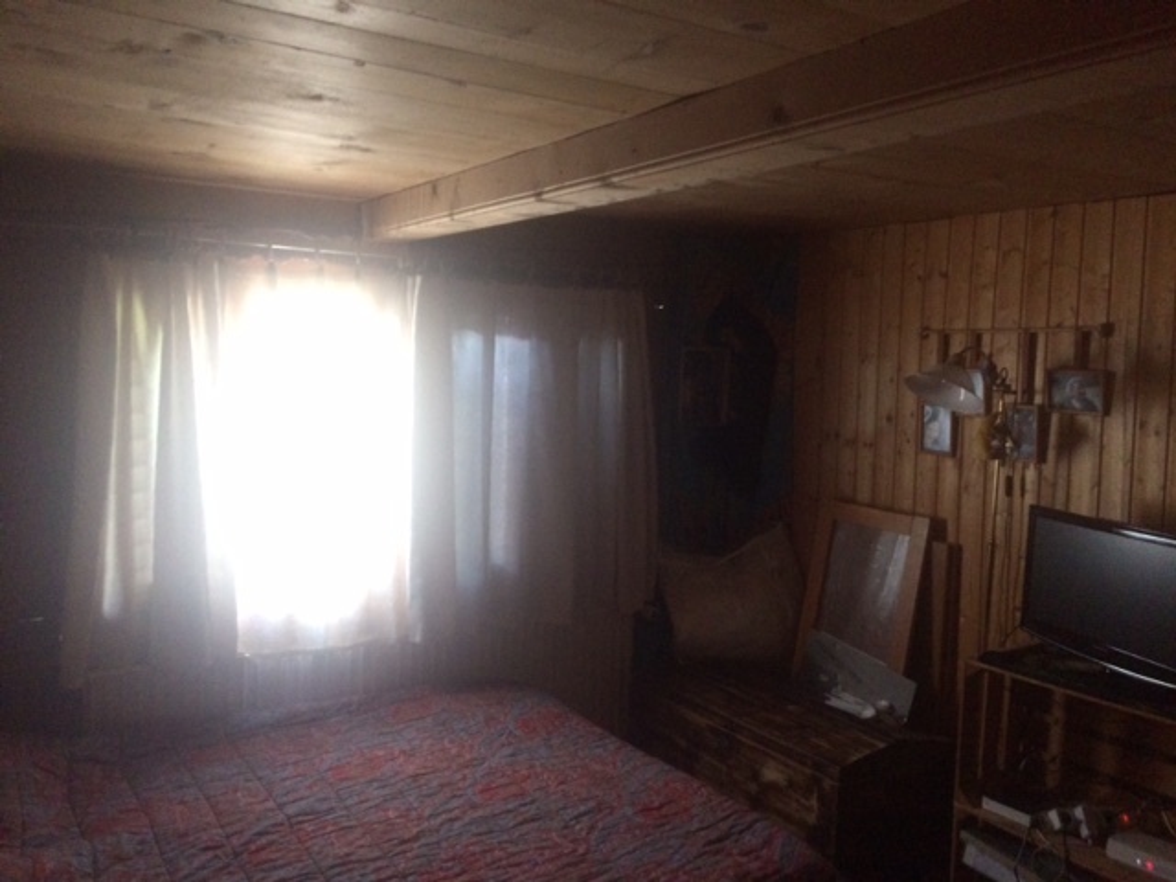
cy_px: 441
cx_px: 588
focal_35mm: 29
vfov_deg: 48.2
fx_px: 985
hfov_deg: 61.7
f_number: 2.2
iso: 320
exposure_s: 1/33
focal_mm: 4.15
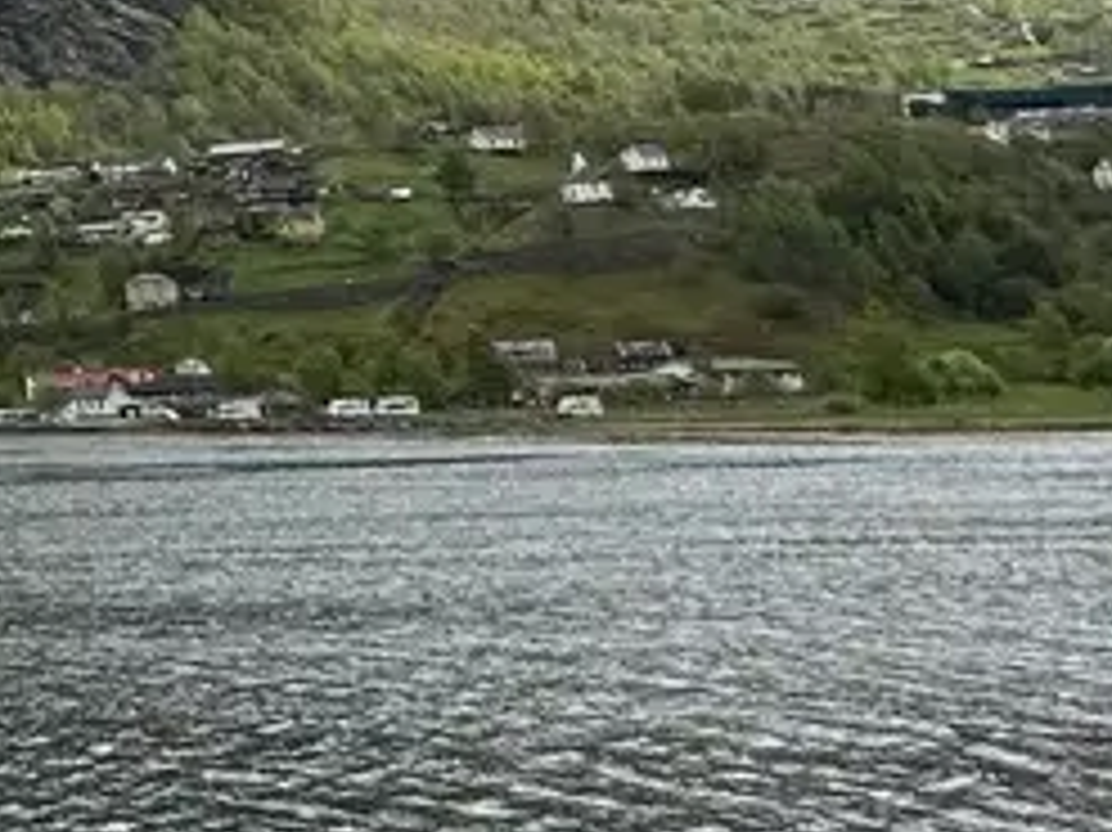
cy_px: -247
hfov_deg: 20.4
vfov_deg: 19.9
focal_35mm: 68
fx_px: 2183
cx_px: -882
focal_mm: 2.22
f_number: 2.2
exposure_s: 1/4292
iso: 50
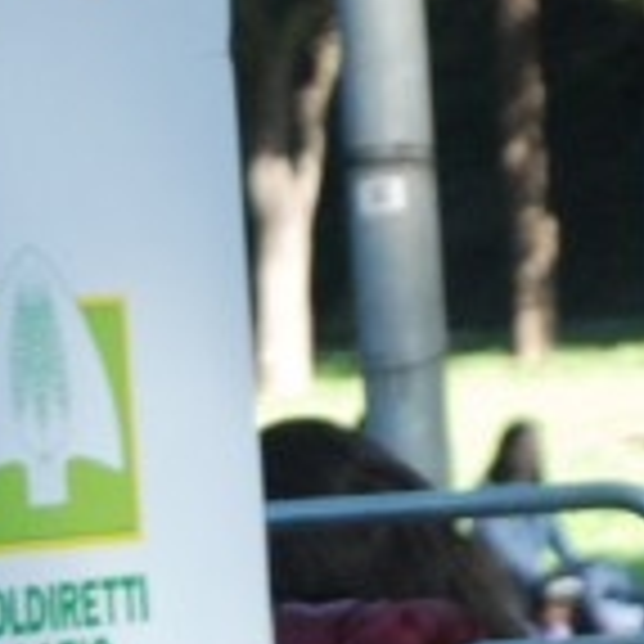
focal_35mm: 402
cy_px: 1126
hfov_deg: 4.4
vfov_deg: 4.3
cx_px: -97
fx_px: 8457
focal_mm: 75
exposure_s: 1/400
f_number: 5.6
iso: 1000
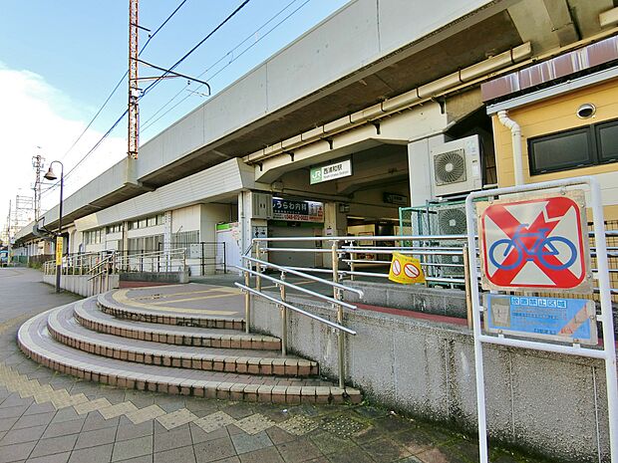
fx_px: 339
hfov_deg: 84.7
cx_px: 309
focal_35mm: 19
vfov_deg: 68.7
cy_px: 232
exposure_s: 1/400
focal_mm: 4.06
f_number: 2.7
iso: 80
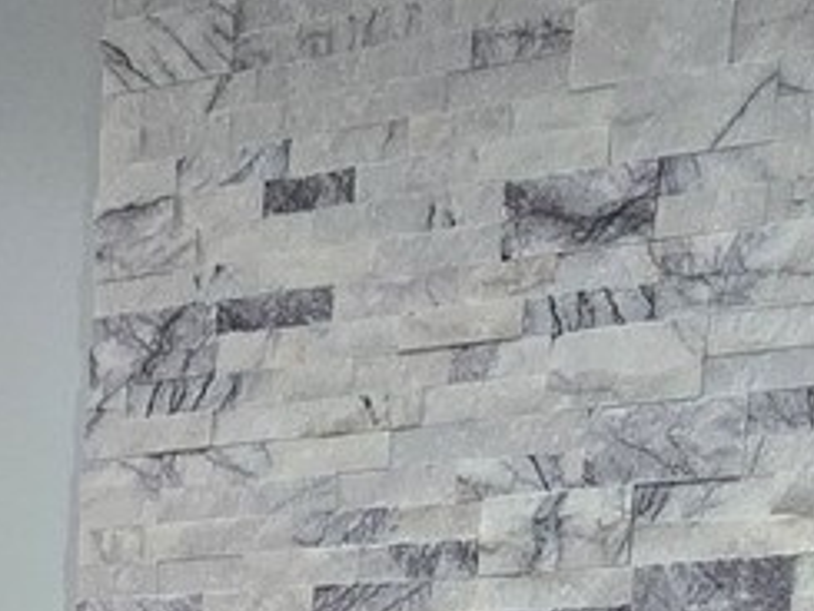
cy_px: 1352
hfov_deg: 21.8
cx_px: -80
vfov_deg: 13.7
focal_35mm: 85
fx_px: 2000
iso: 320
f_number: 2.2
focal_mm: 2.2
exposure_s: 1/60
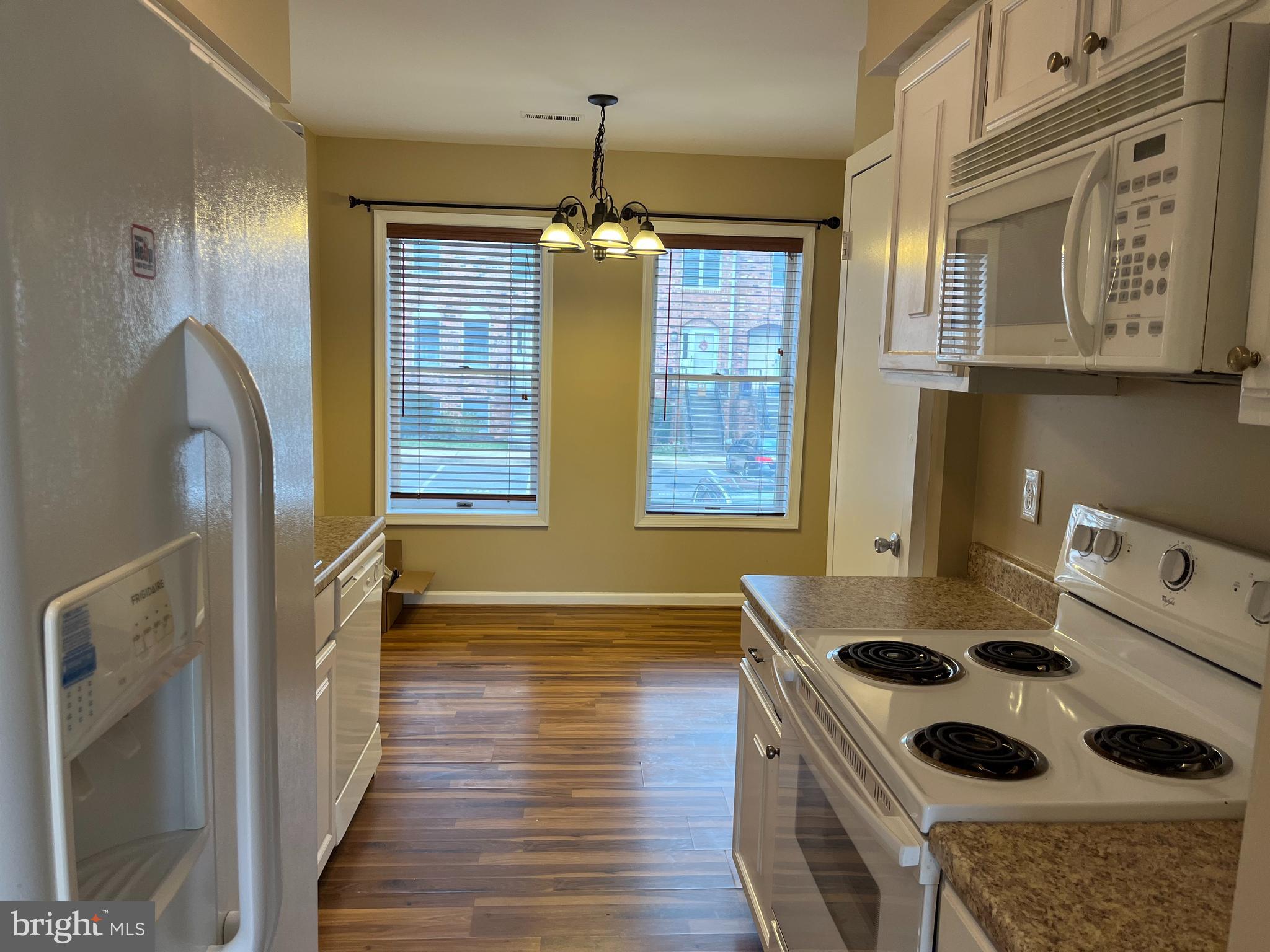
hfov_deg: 67.3
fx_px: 954
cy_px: 476
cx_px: 635
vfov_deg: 53.1
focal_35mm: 26
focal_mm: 5.1
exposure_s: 1/60
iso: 80
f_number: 1.6
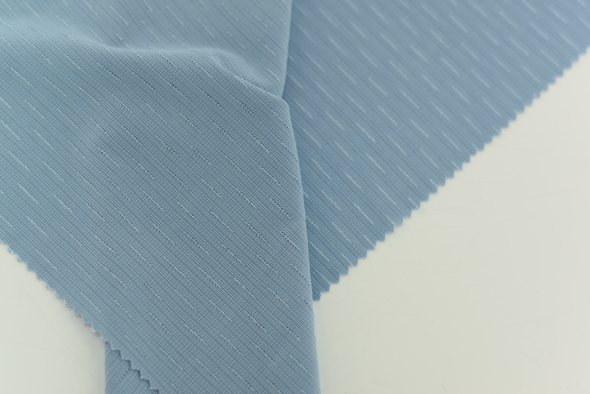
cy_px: 197
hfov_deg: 39.6
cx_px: 295
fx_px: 820
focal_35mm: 50
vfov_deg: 27.0
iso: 100
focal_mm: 50
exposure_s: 1/125
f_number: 3.5
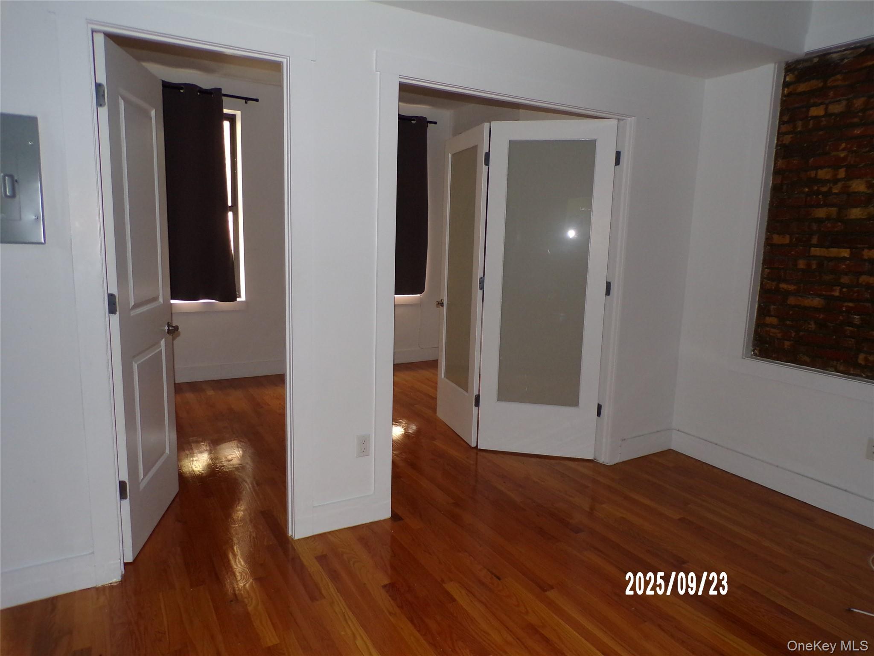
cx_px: 437
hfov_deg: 71.6
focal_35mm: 24
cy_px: 328
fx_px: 606
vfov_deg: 56.8
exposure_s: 1/34
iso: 200
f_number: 3
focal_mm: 4.3
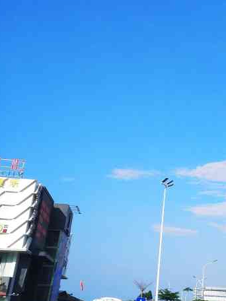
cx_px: 227
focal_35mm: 45
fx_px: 392
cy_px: 97
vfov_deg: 41.5
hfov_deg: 30.0
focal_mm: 3.81
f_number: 2.2
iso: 100
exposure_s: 1/1000
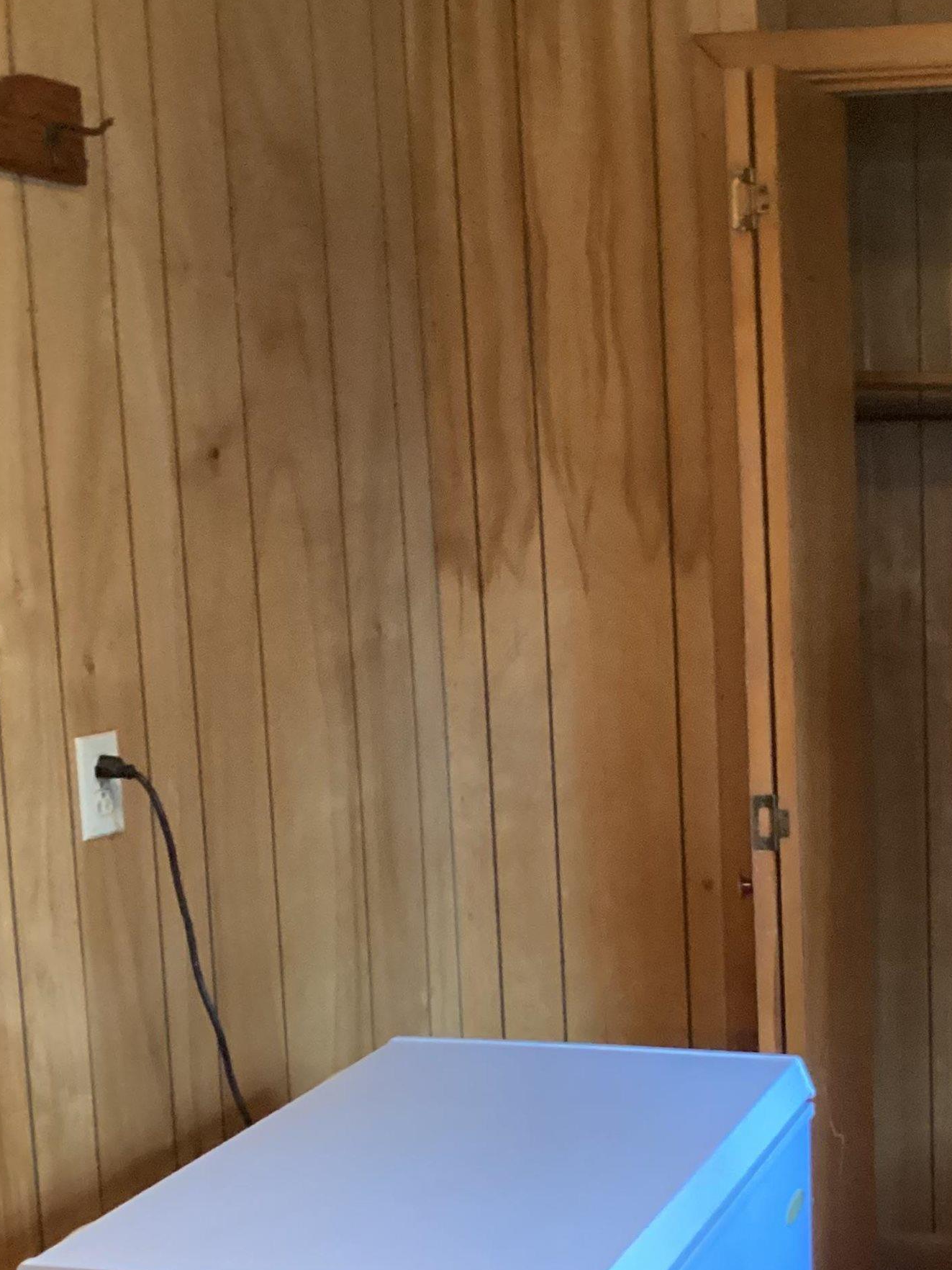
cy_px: 767
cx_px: 925
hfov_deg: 25.8
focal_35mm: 54
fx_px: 1980
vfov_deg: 35.4
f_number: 2.4
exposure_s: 1/30
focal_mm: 3.3
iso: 800
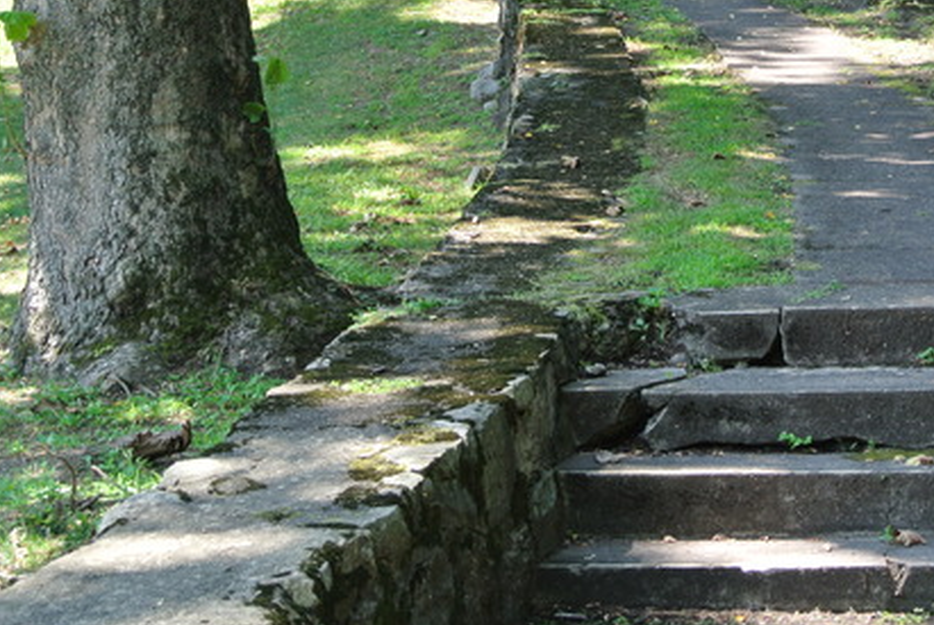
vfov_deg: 14.0
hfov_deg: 20.8
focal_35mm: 98
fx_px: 2545
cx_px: 577
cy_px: 175
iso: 110
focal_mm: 23.6
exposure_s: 1/60
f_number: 5
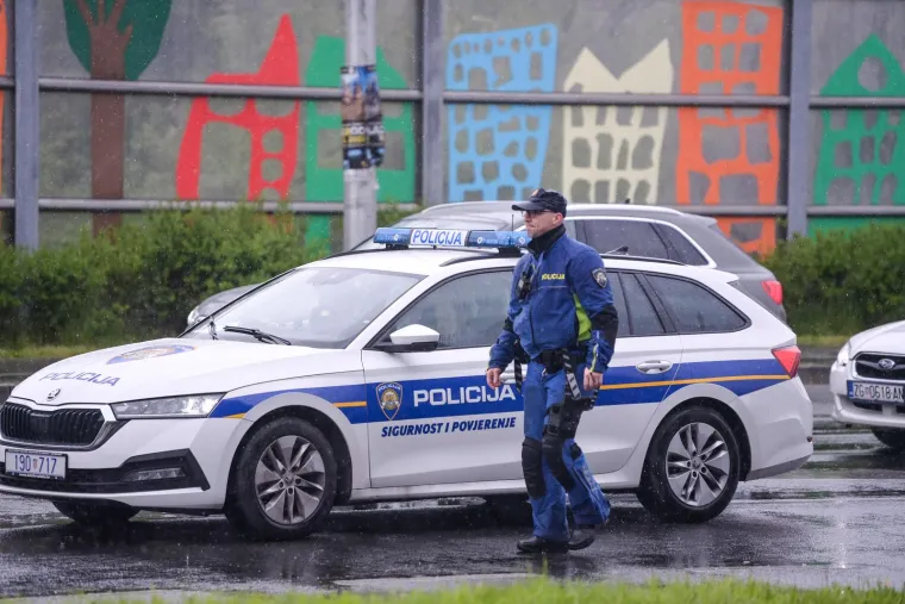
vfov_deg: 6.9
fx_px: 5028
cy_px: 302
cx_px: 452
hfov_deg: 10.3
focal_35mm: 200
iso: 500
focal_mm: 200
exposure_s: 1/1250
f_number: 2.8
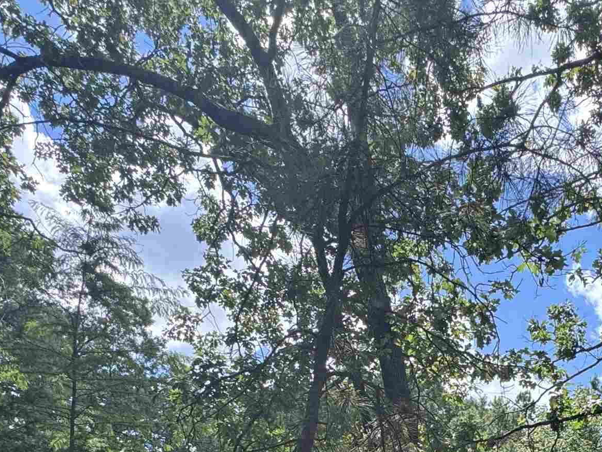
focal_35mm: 37
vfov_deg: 31.1
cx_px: 459
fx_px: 644
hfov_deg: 48.0
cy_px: 572
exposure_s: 1/340
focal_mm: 2.22
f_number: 2.2
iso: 40
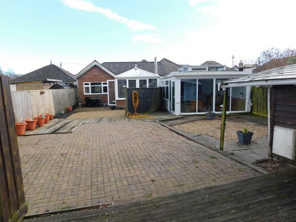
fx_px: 197
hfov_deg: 73.9
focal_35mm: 23
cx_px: 148
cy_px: 111
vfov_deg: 58.9
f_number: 3
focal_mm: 4
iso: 125
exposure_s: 1/500
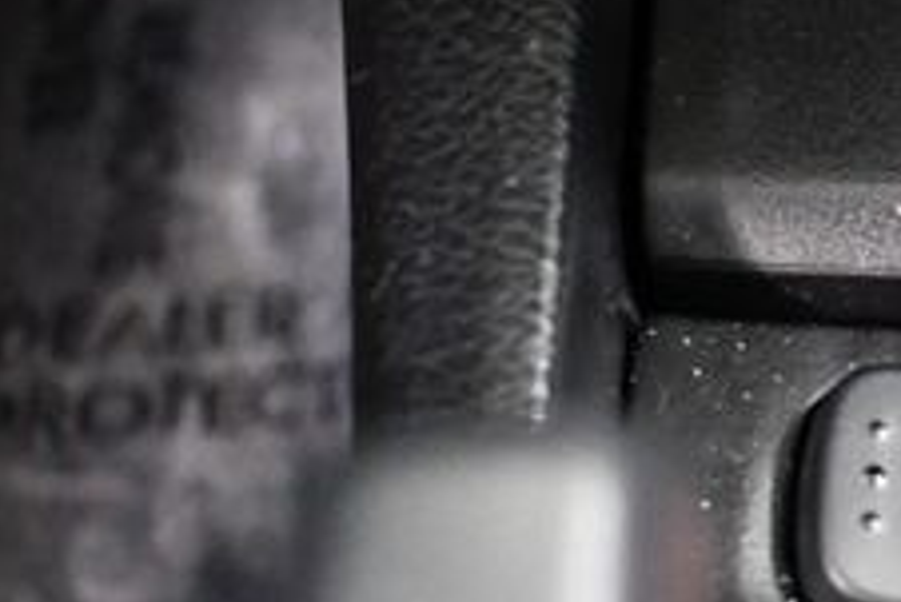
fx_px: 2554
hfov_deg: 18.4
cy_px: 439
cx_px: 1232
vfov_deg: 13.4
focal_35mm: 102
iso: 8000
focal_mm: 18
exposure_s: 1/60
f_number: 3.5
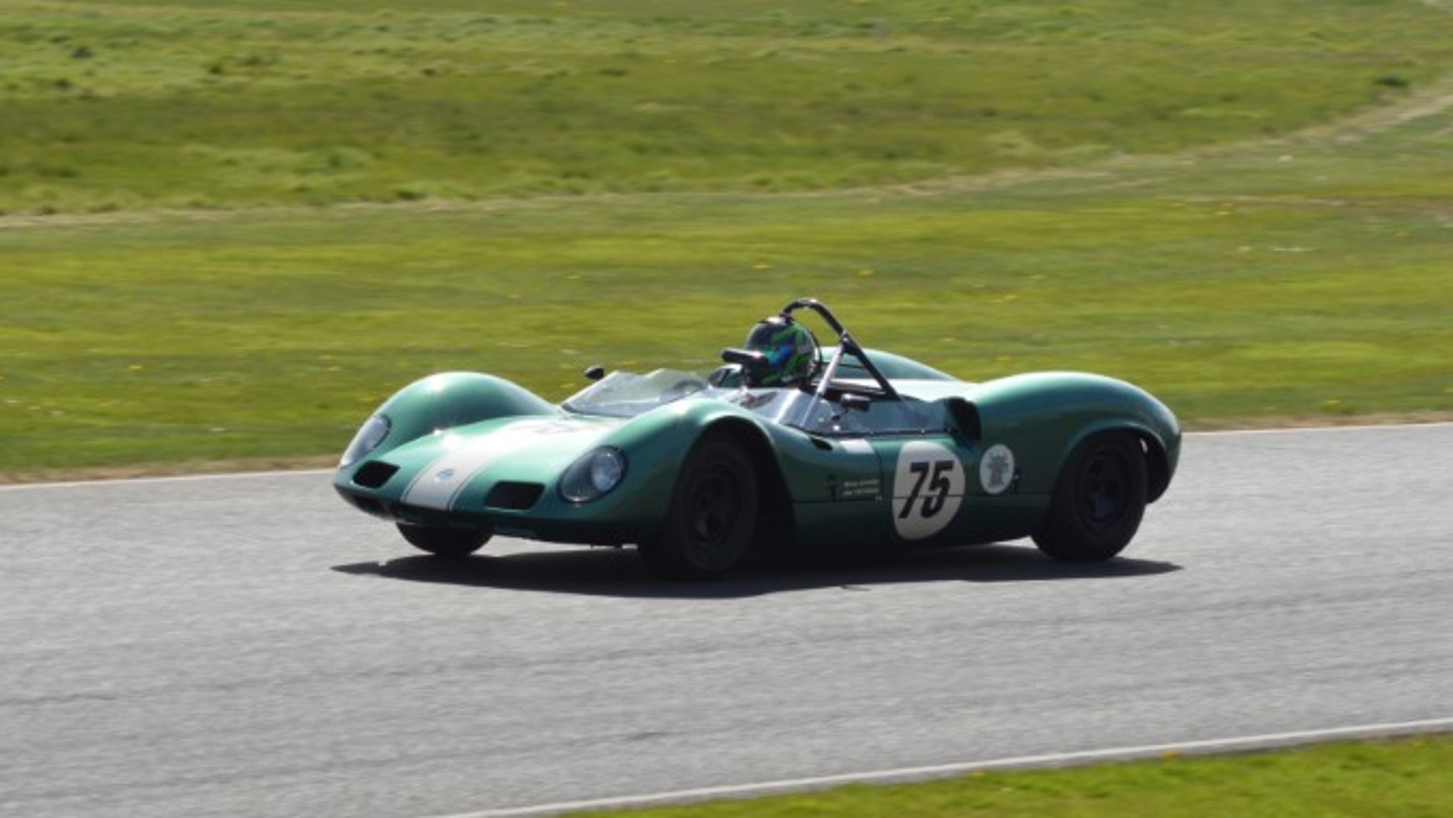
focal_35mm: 162
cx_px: 706
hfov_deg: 13.3
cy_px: 464
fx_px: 6242
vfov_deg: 7.5
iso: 400
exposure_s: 1/640
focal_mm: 100
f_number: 11
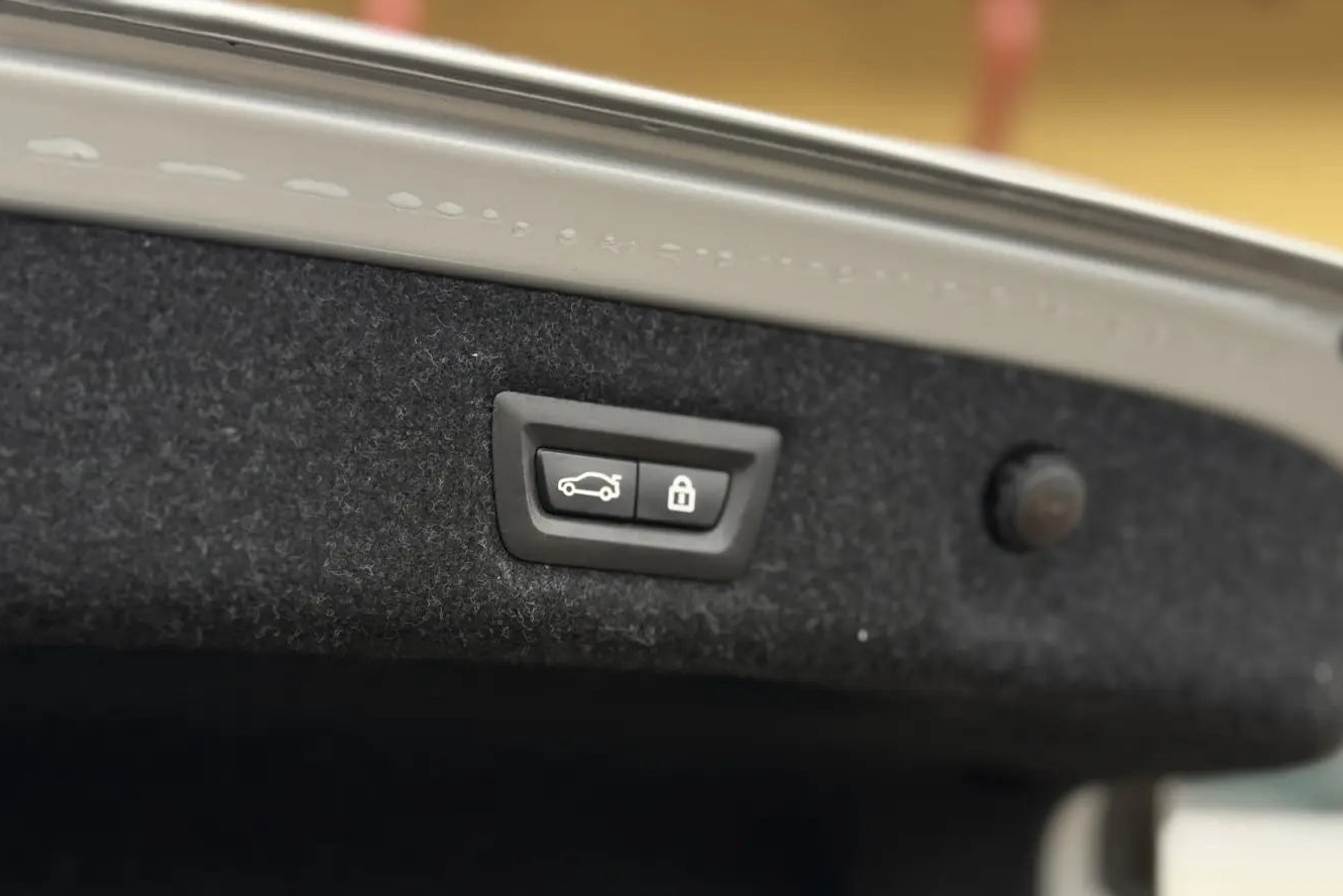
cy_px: 539
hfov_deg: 36.8
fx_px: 2015
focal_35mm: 54
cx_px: 624
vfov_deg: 25.0
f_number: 1.78
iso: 80
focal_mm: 6.76
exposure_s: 1/121
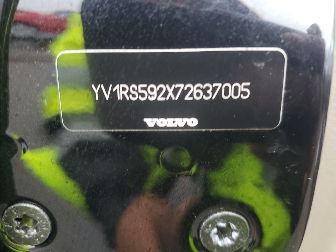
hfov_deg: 67.3
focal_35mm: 26
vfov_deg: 53.1
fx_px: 252
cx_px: 168
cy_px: 126
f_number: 1.5
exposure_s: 1/60.2
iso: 75
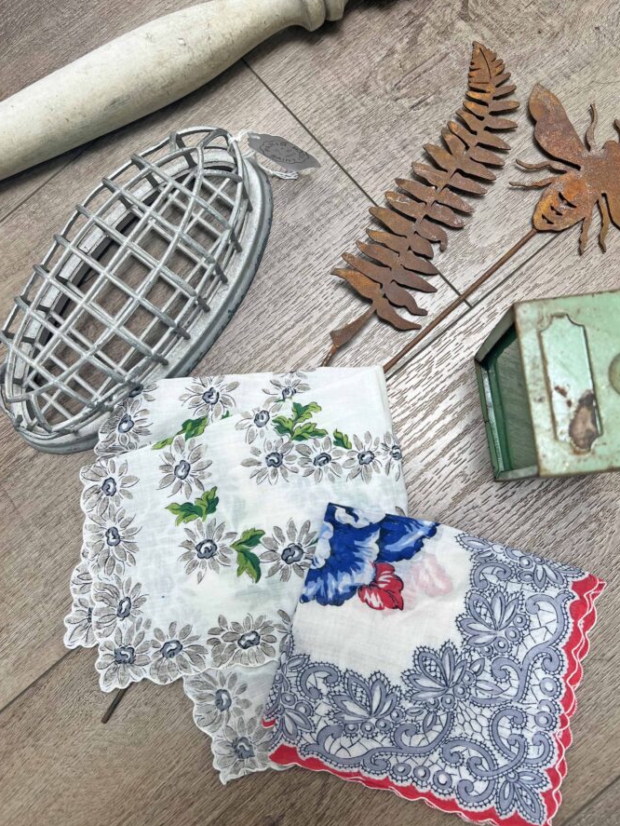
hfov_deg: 46.8
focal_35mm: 30
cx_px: 317
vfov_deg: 59.8
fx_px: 716
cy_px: 373
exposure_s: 1/120
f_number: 1.5
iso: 40
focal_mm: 5.7
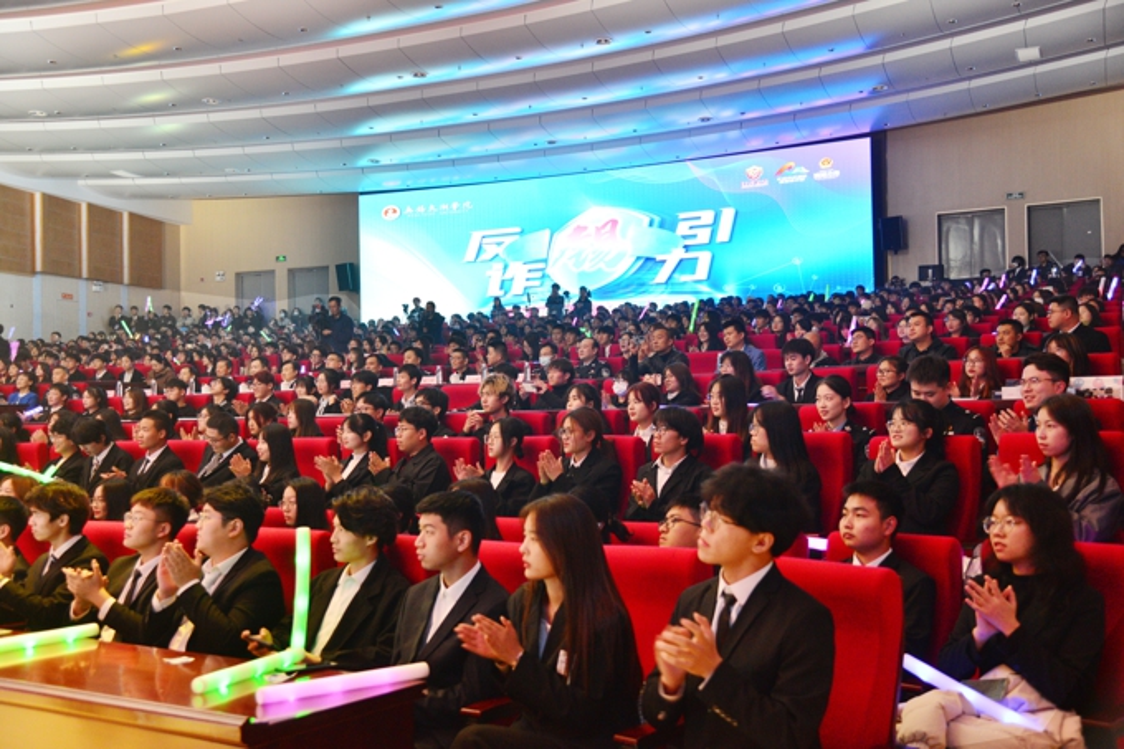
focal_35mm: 38
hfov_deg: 50.7
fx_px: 1186
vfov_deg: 35.0
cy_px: 374
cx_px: 562
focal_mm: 38
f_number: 4
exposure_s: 1/60
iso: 1600
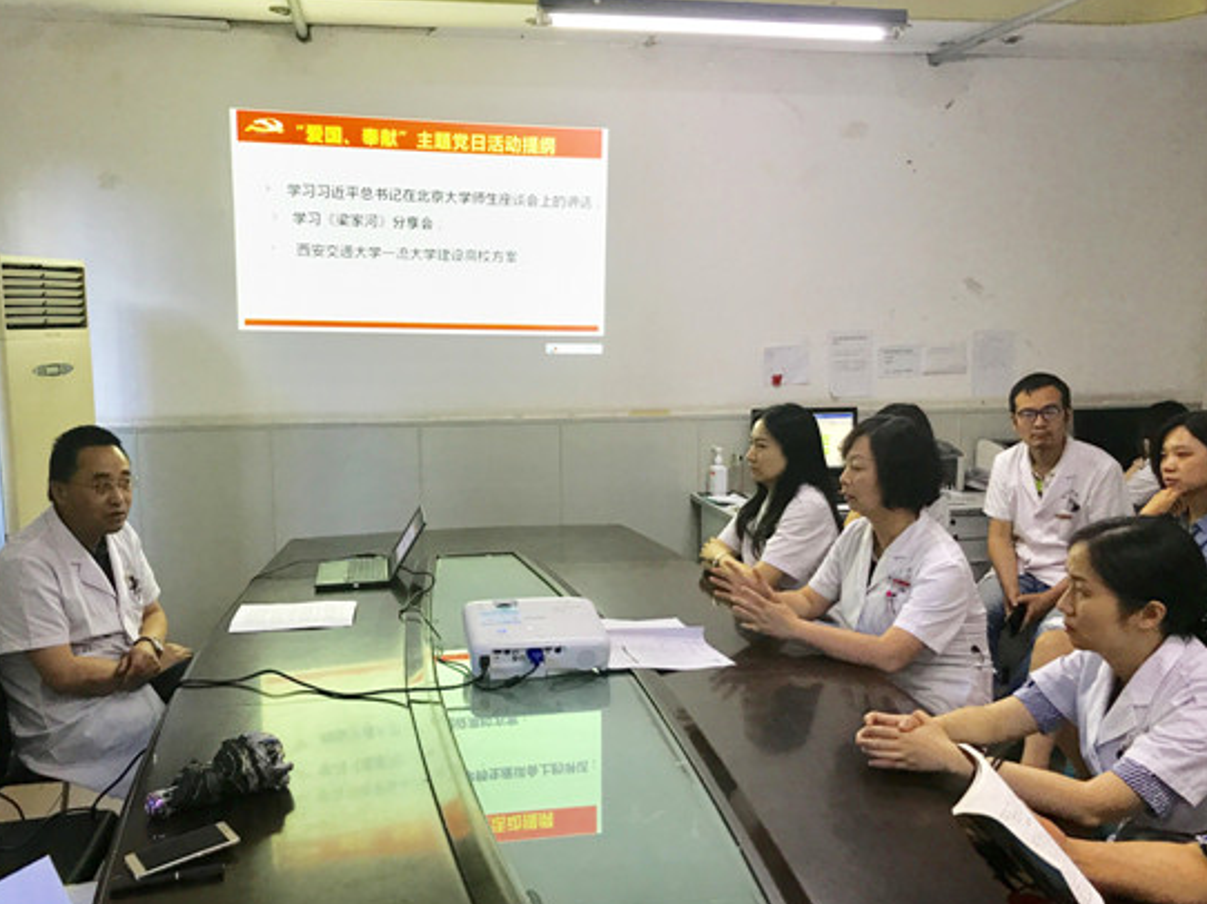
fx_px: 1080
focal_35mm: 31
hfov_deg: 58.3
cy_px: 474
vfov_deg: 45.4
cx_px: 566
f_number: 1.8
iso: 32
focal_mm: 3.99
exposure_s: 1/33
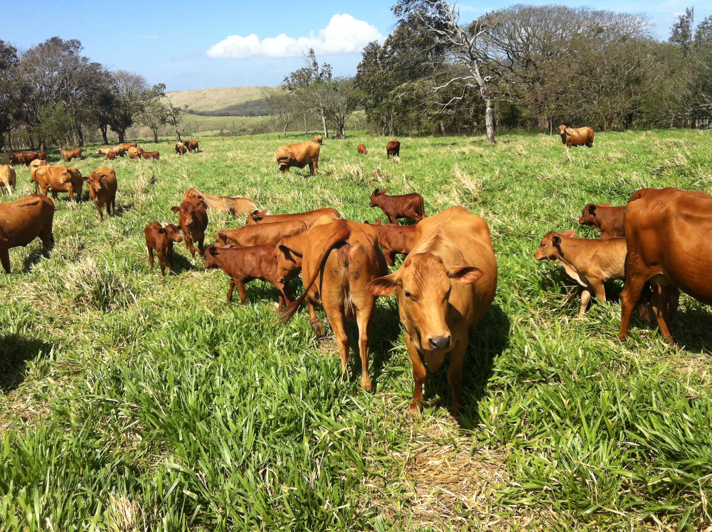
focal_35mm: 37
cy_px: 276
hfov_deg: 50.2
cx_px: 352
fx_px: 760
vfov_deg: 38.6
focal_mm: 3.85
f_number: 2.8
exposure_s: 1/1312
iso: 80
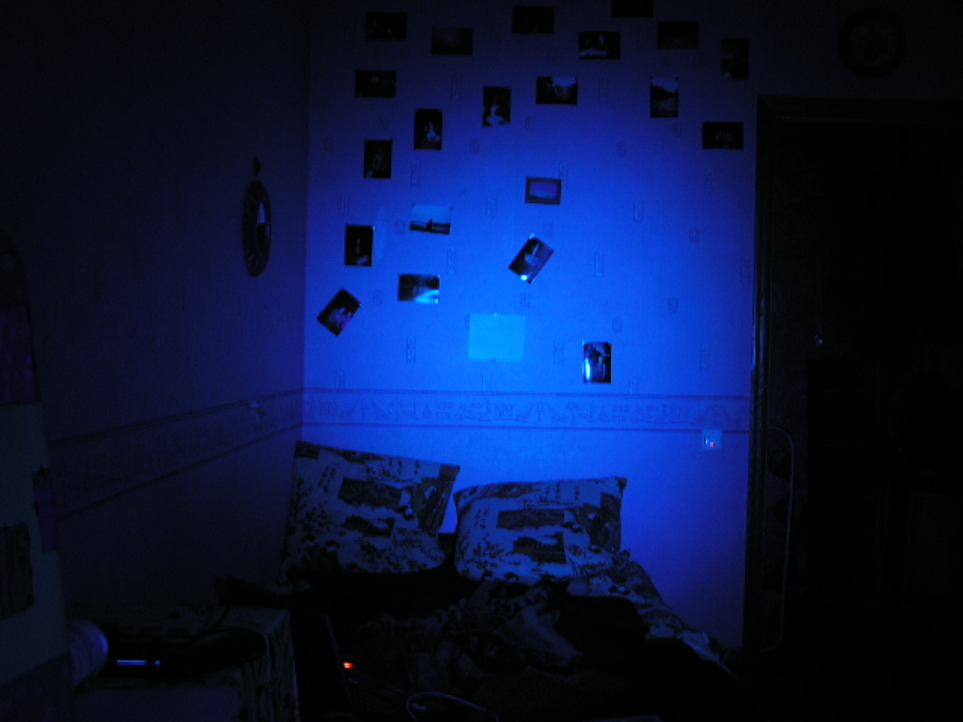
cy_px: 361
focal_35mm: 38
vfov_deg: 37.7
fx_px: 1057
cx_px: 482
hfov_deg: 49.0
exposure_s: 1
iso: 50
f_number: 2.8
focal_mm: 6.3
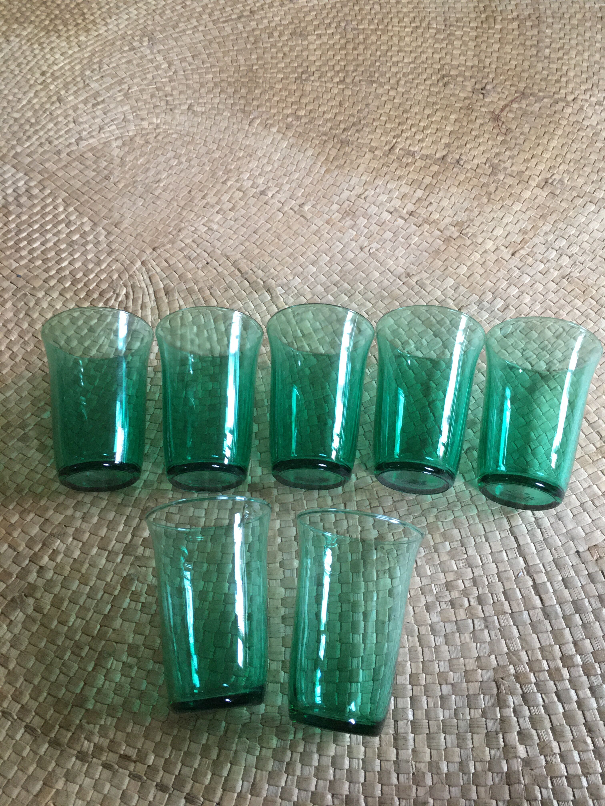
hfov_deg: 48.2
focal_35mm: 29
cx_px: 302
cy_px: 403
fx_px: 676
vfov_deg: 61.7
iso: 200
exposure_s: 1/25
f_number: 2.2
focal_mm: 4.15
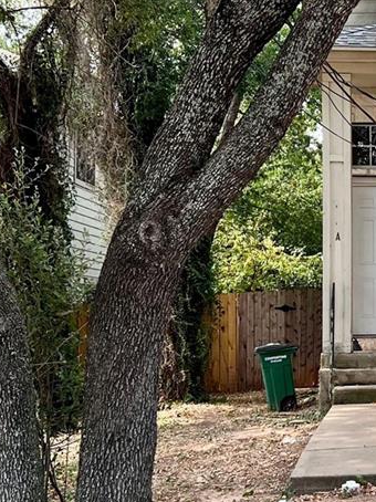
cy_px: 259
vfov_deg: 22.3
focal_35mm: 88
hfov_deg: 15.8
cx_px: 514
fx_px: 1276
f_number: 1.5
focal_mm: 5.7
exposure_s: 1/497
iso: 50
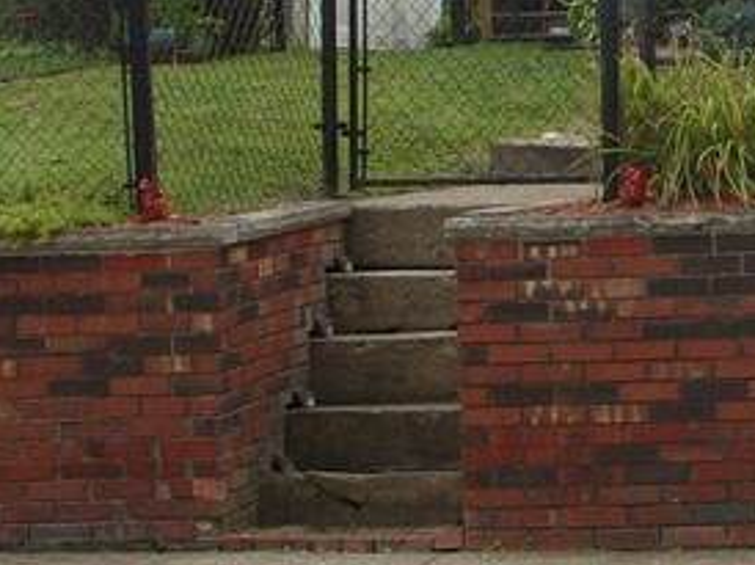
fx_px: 2855
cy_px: -182
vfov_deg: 11.0
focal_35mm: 131
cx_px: 1229
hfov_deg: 13.9
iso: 120
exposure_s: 1/180
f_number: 4.8
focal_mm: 7.8
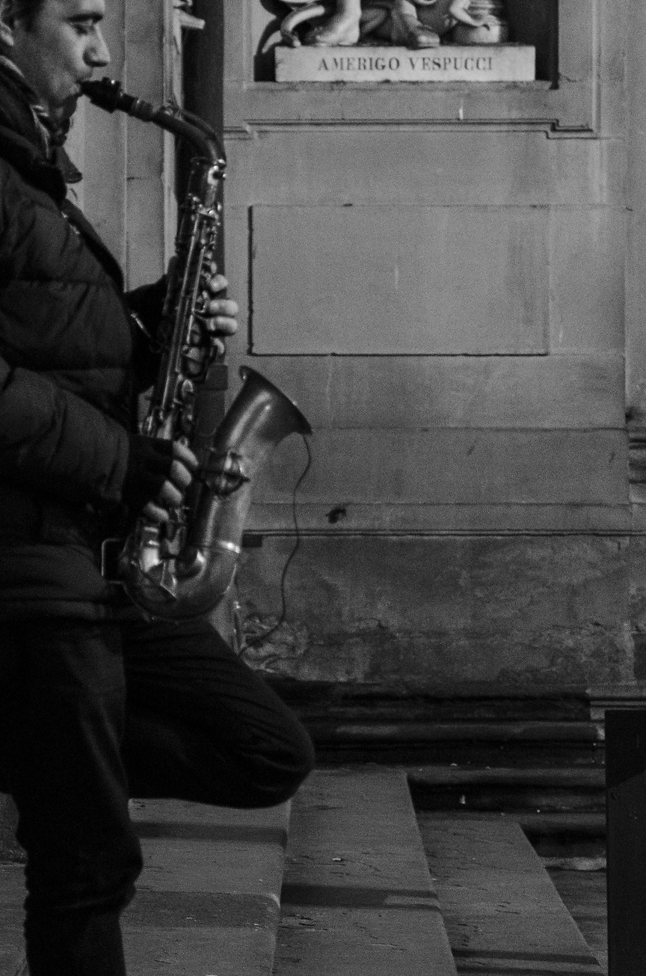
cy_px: 370
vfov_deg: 11.3
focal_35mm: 182
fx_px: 4922
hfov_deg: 7.5
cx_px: 306
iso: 2000
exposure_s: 1/5
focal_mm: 66
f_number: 5.3
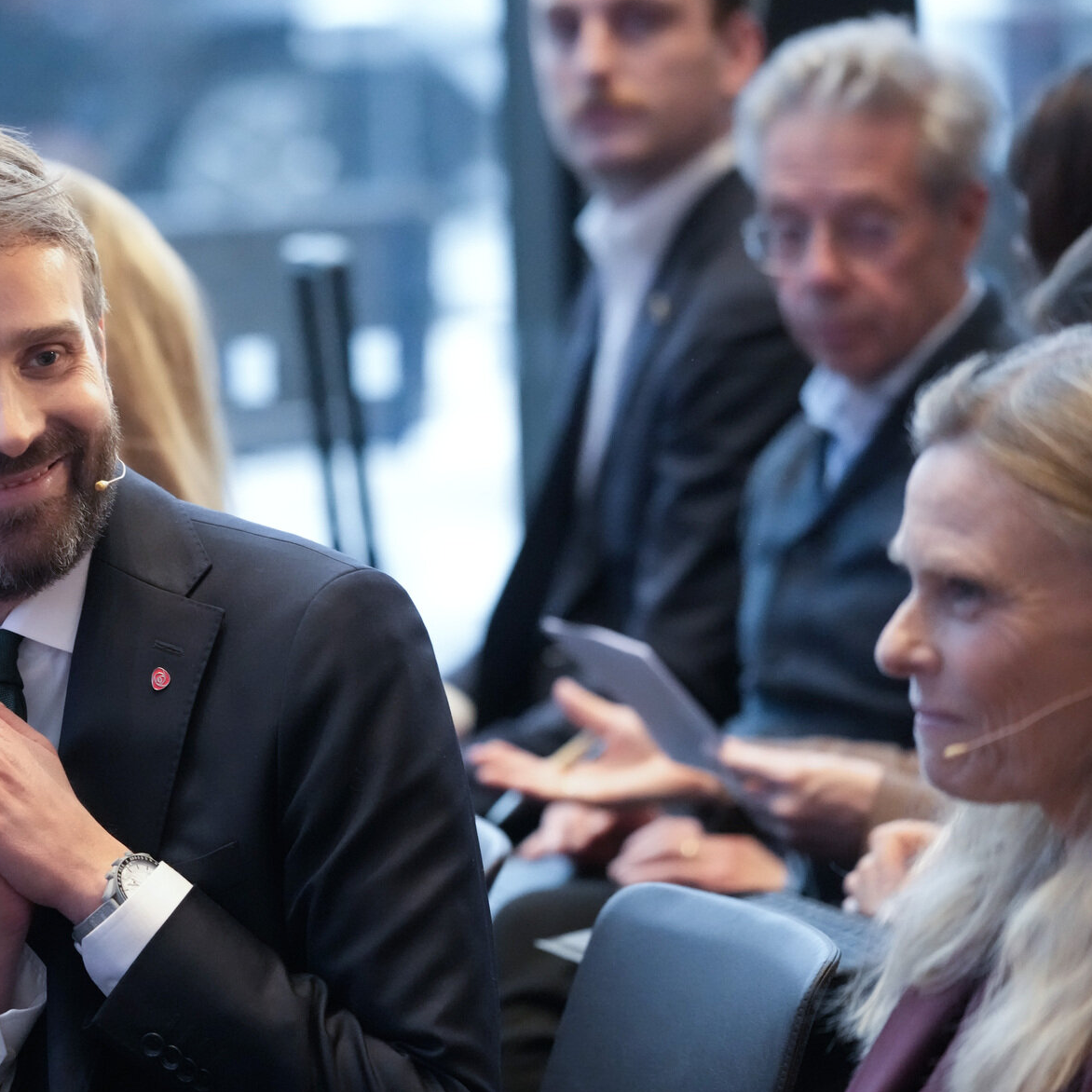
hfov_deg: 6.6
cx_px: 192
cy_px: 577
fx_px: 9422
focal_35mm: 264
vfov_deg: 6.6
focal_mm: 182
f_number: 4
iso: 8000
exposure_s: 1/250
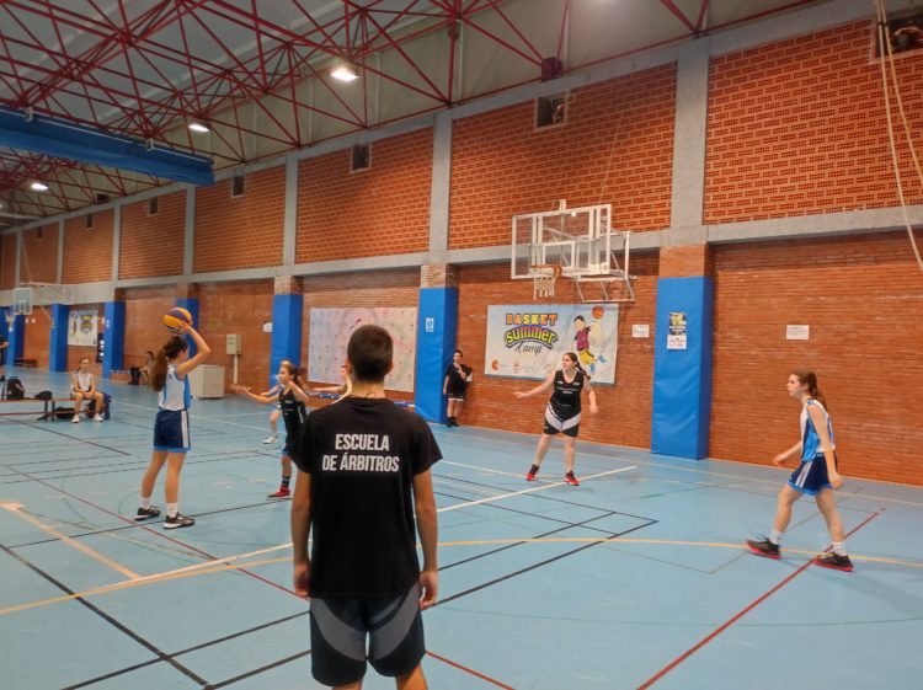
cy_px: 345
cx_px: 462
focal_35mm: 25
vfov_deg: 54.8
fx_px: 666
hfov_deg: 69.4
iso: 776
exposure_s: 1/50
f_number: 1.79
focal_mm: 4.7
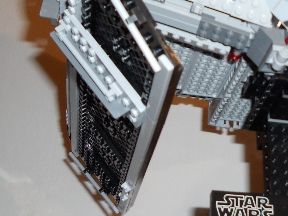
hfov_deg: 26.2
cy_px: 43
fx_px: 574
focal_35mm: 69
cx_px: 307
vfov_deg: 21.1
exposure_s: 1/25
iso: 80
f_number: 3.2
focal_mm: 4.9
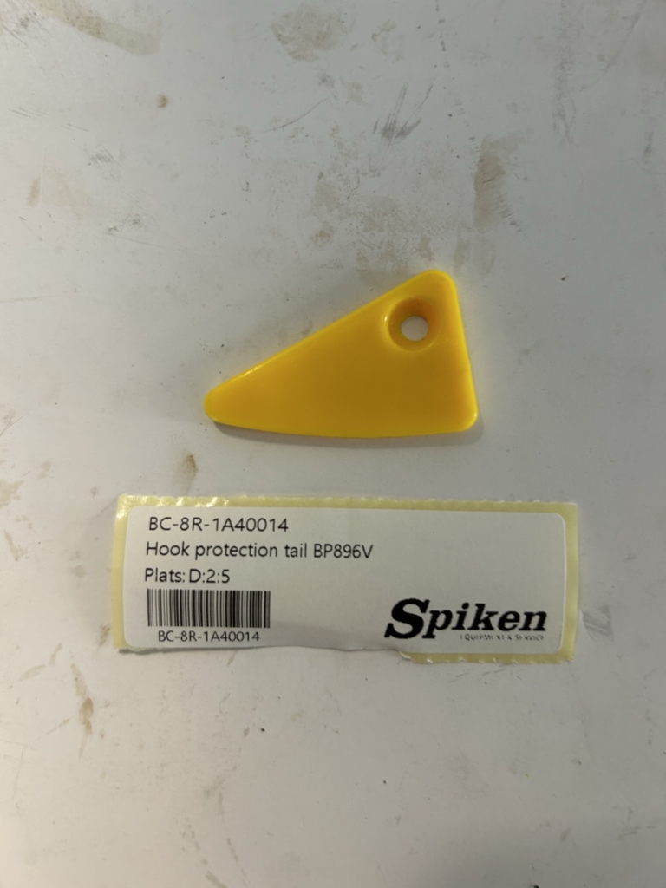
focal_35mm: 26
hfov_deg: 53.1
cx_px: 333
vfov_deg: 67.3
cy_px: 444
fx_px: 667
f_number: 1.5
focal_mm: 5.7
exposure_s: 1/50
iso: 100
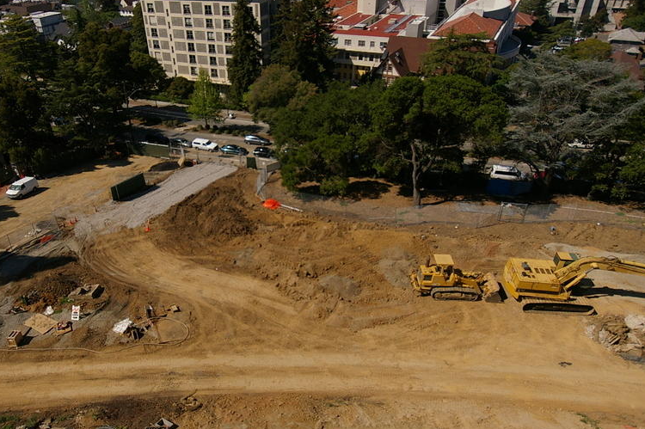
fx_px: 448
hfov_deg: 71.1
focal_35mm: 25
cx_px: 272
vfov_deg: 51.2
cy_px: 200
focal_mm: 10
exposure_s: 1/2000
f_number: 5.6
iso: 200
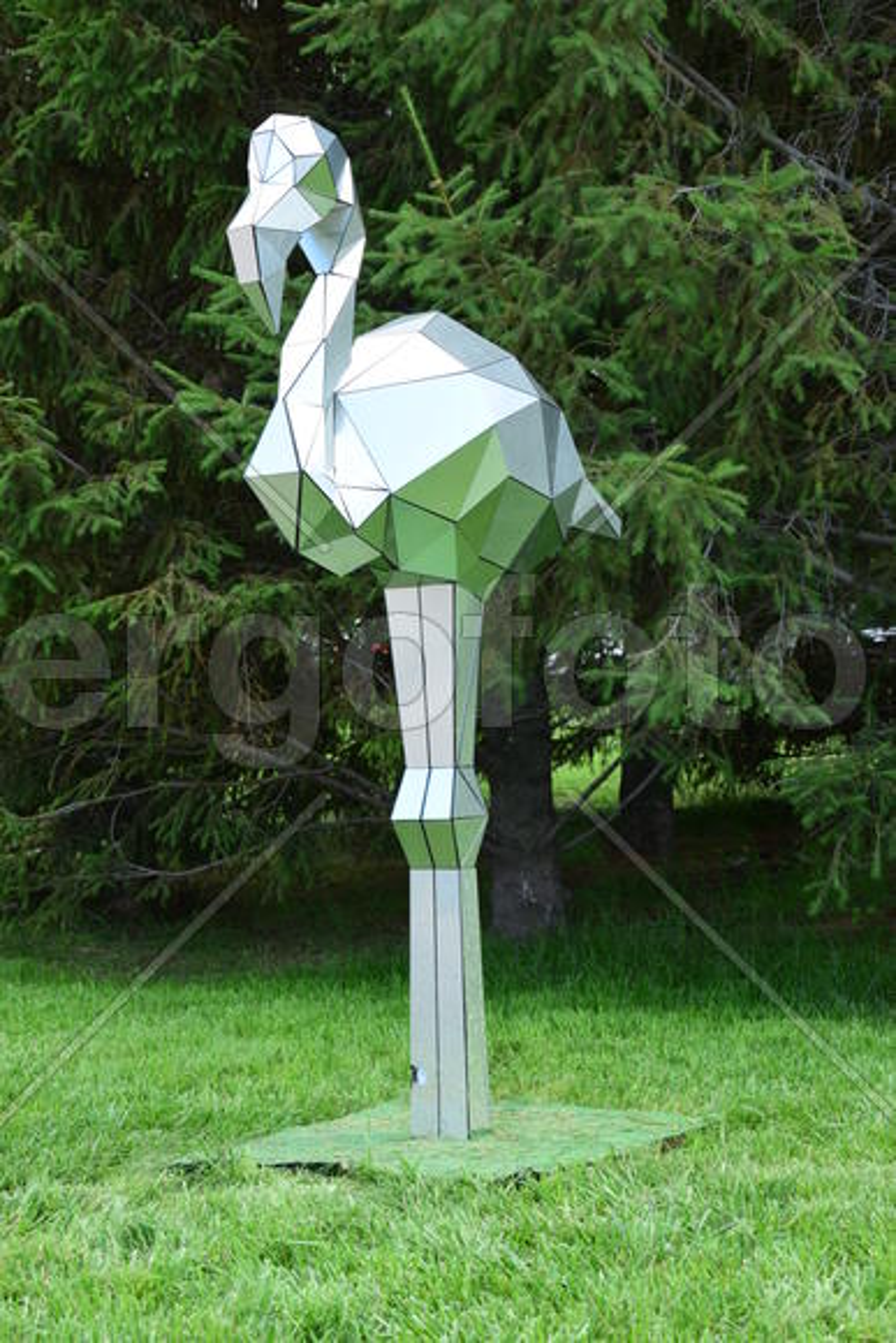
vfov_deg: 28.1
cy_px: 672
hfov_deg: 18.9
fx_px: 2686
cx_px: 448
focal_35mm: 72
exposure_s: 1/30
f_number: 9
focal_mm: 48
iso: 100
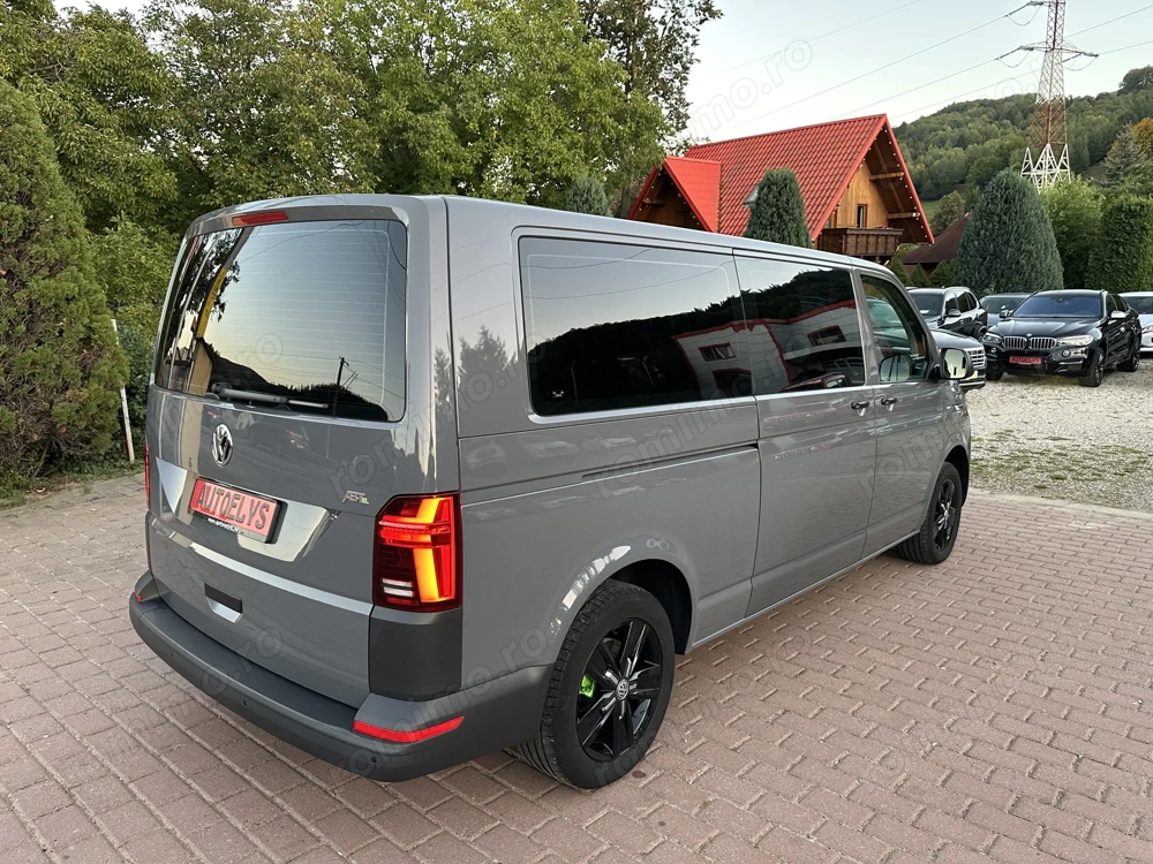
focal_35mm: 24
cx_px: 576
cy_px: 432
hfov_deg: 71.6
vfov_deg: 56.8
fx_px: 799
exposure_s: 1/121
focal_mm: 6.86
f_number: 1.78
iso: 200
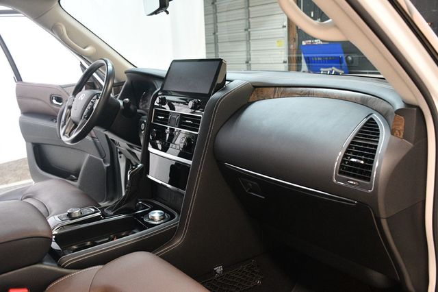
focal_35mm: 33
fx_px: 401
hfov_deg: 57.2
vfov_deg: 39.9
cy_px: 146
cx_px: 219
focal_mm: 22
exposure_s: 1/60
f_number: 3.5
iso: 3600
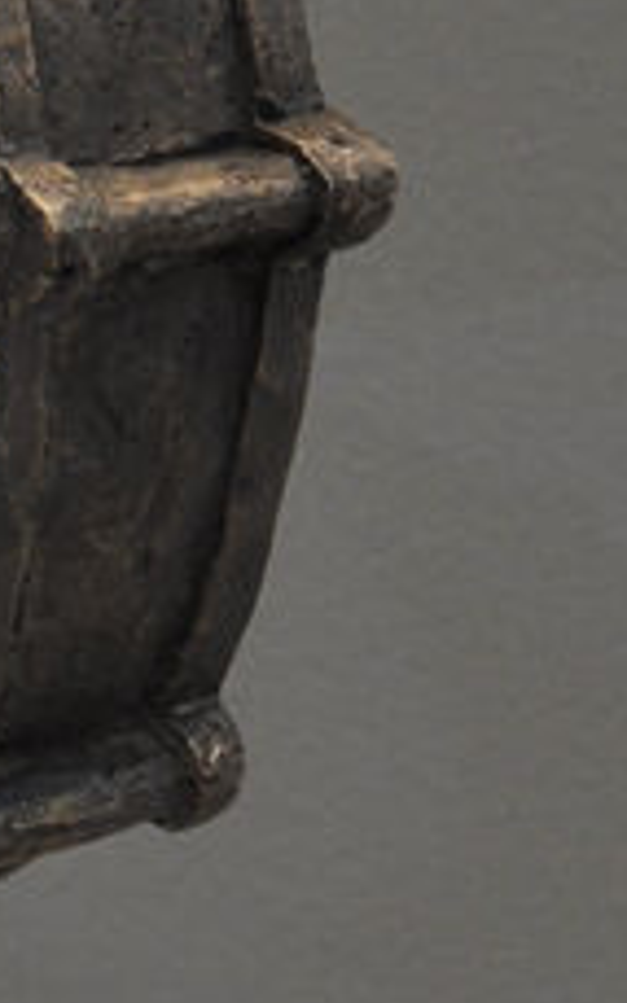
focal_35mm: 235
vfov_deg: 8.9
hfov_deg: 5.5
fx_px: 6429
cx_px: -502
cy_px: 22
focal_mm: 22
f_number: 3.8
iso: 400
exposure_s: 1/40
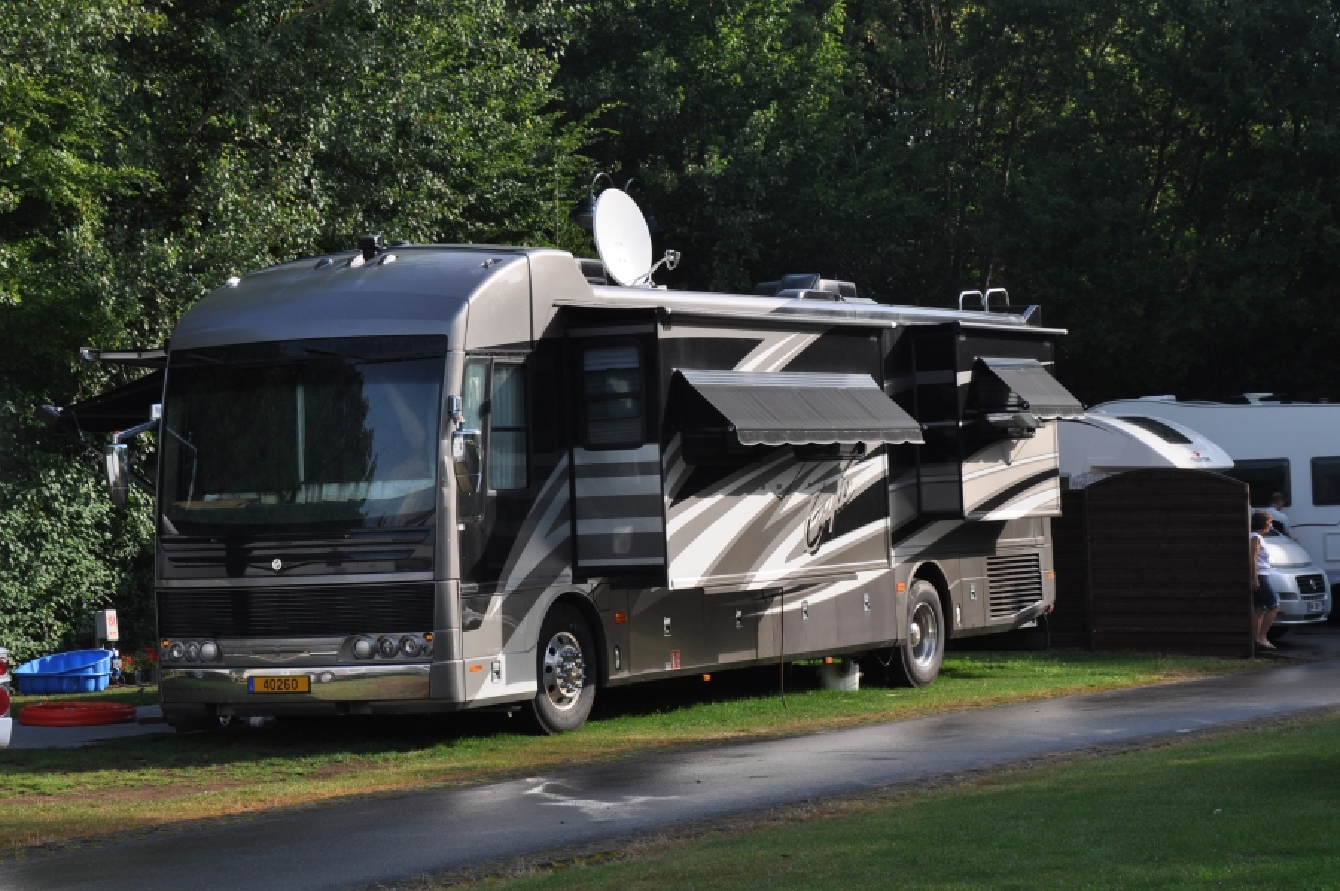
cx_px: 670
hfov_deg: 20.9
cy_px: 446
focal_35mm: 98
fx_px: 3625
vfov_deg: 14.0
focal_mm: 65
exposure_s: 1/400
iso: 320
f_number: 7.1
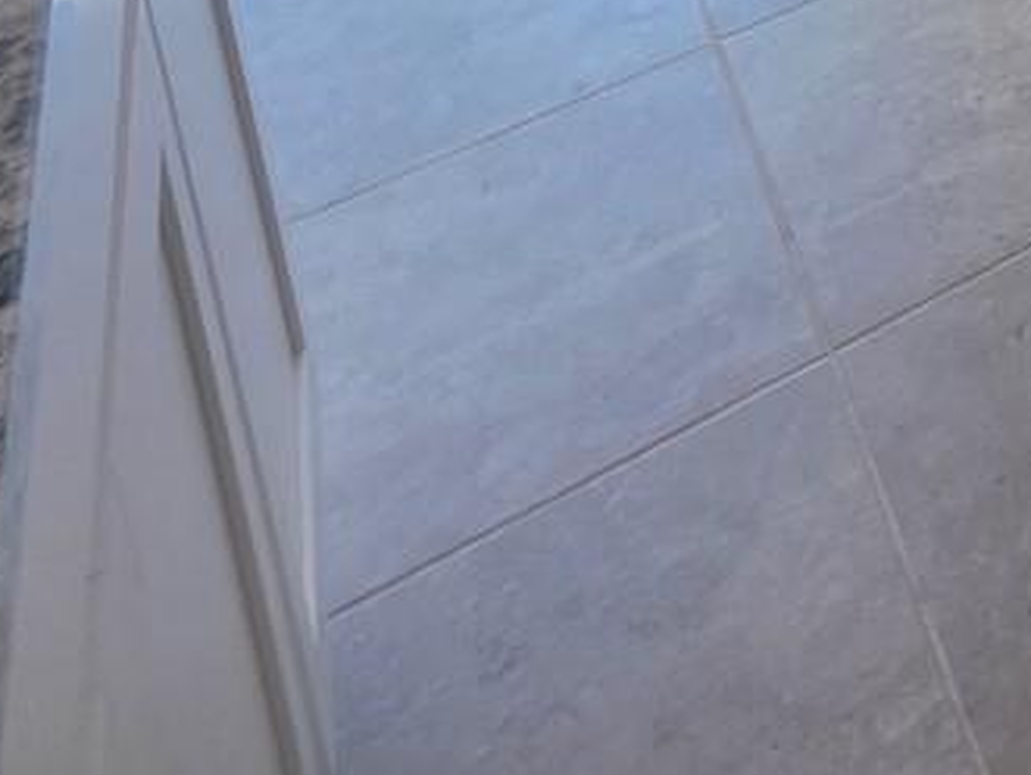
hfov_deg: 18.5
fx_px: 1878
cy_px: -1075
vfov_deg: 14.8
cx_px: 2103
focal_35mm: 63
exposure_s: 1/120
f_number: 1.9
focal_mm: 2.2
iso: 25
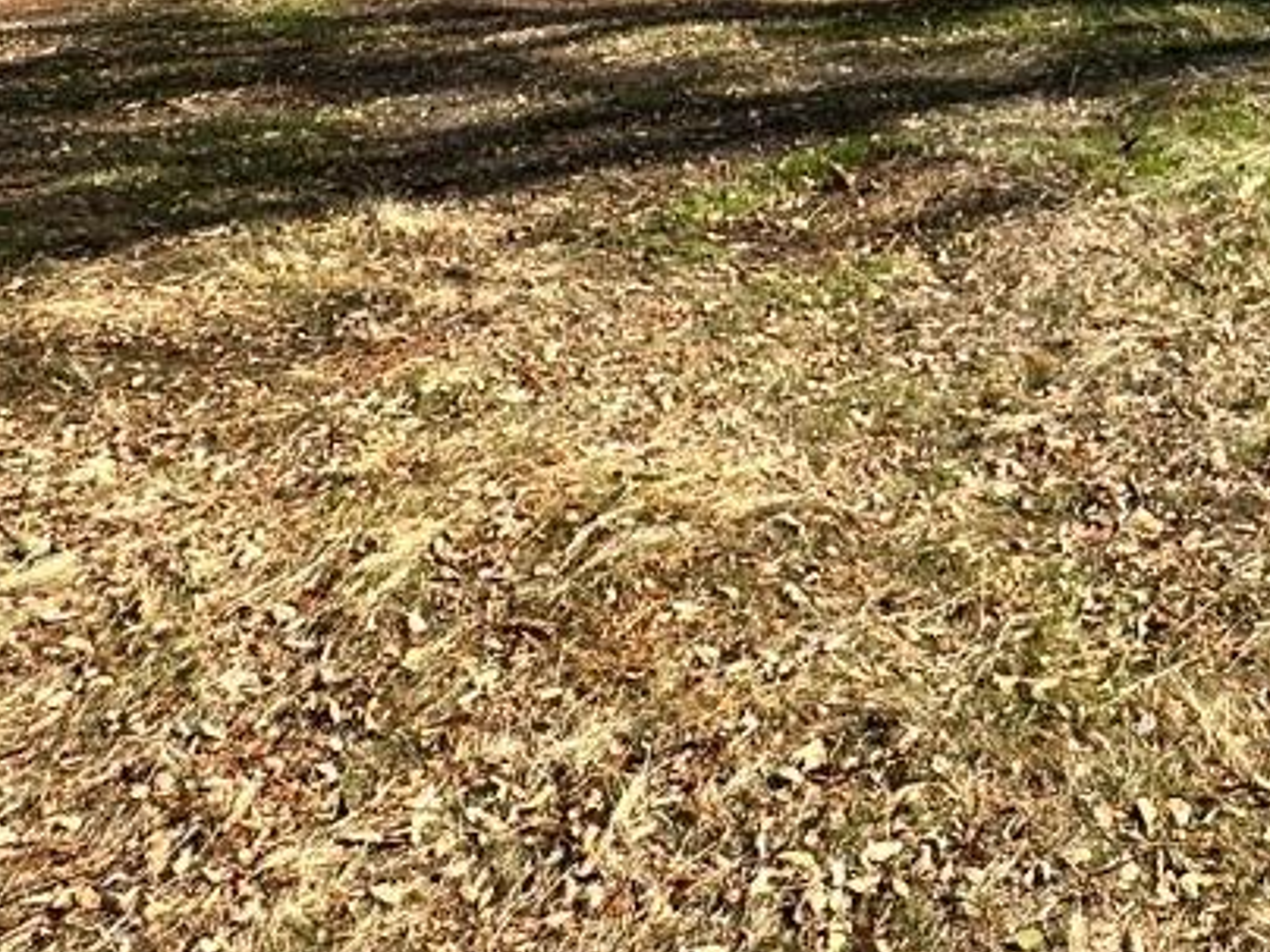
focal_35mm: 52
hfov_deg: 34.6
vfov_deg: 24.8
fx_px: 1908
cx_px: 1163
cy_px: -247
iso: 40
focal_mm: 2.22
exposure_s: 1/1052
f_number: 2.2
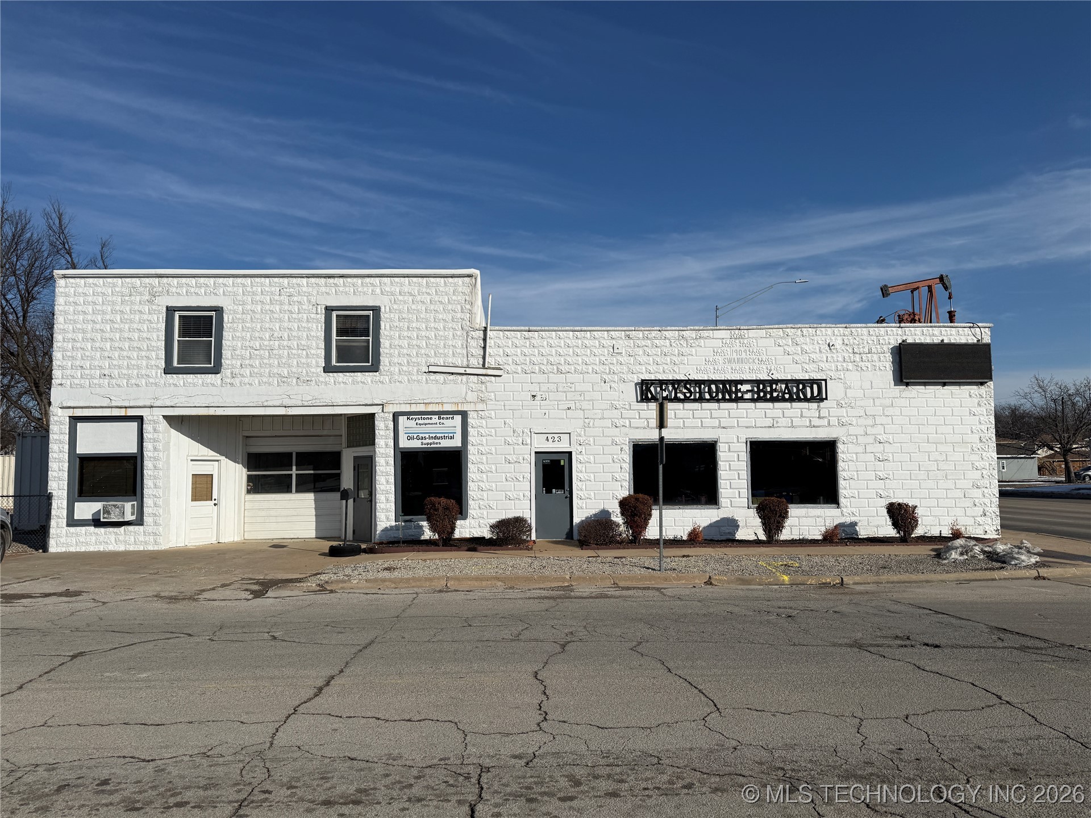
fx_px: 756
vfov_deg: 56.8
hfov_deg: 71.6
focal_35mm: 24
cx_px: 546
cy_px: 409
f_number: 1.78
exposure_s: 1/14286
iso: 80
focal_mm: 6.76
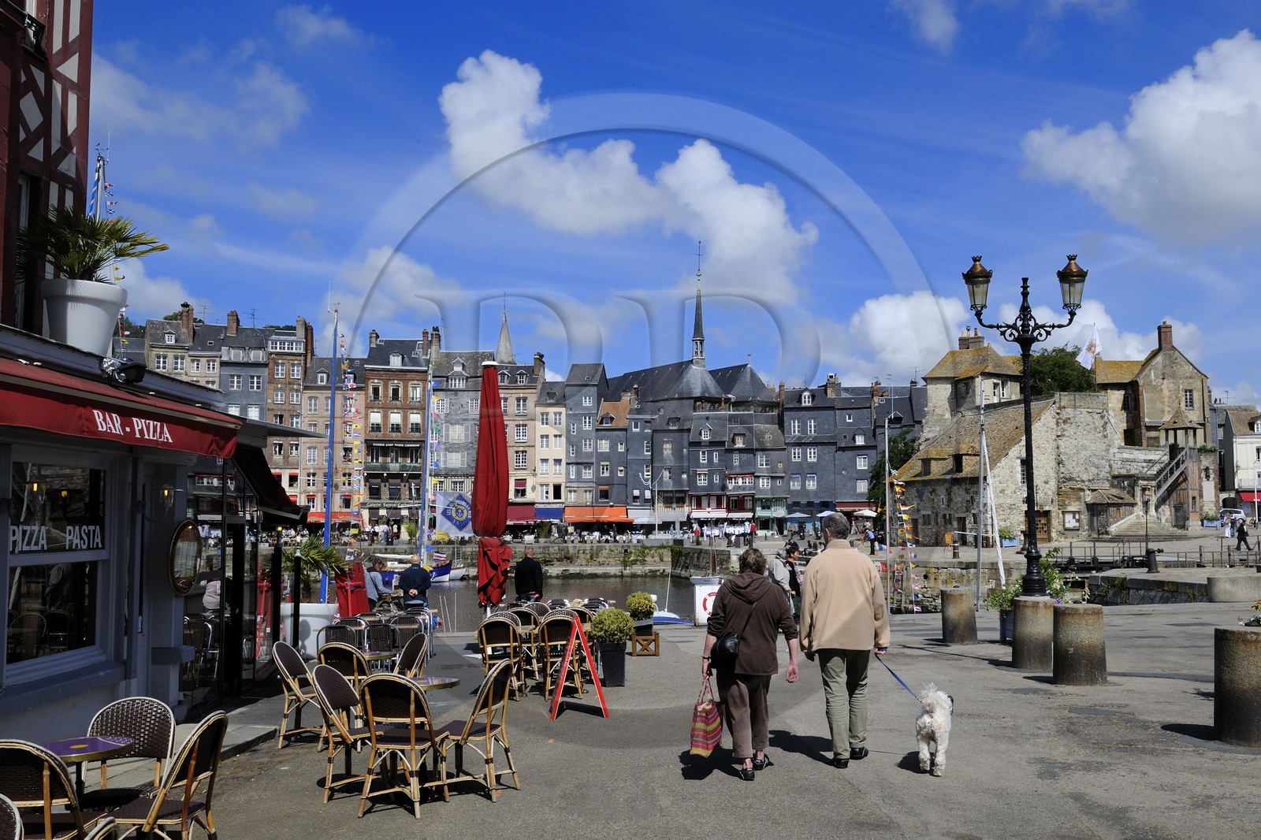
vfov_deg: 42.3
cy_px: 420
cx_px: 630
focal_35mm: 31
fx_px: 1086
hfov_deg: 60.3
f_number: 14
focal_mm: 31
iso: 200
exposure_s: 1/200
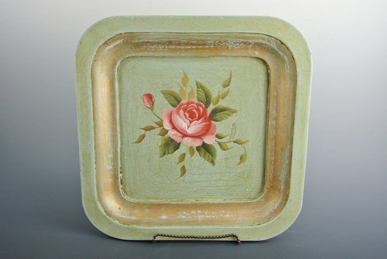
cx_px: 194
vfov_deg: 36.0
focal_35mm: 37
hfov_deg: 51.8
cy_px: 130
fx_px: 398
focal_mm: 14
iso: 400
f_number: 4
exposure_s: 1/100
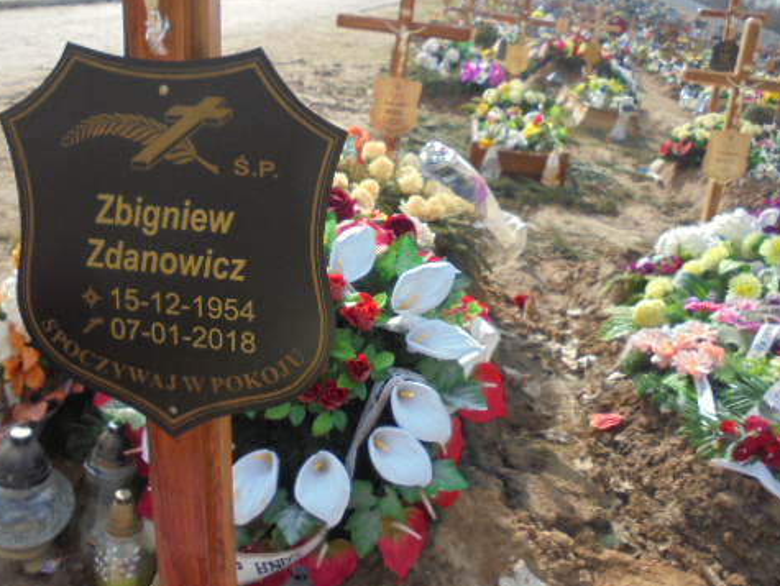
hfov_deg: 52.5
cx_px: 343
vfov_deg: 40.7
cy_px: 256
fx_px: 789
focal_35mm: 35
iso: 100
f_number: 3.5
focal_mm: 4.6
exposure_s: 1/640
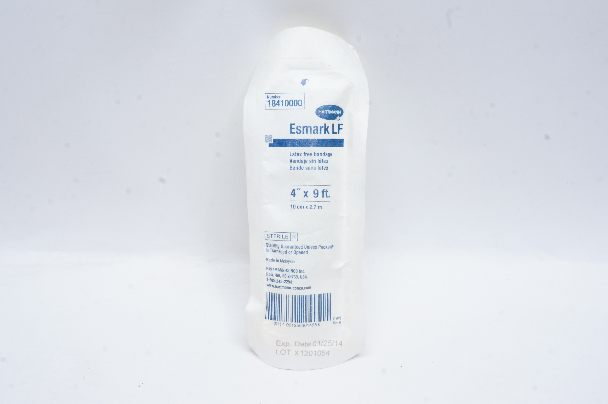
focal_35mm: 46
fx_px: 784
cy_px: 202
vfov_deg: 28.9
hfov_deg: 42.4
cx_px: 304
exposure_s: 1/6
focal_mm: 31
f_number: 18
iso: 800
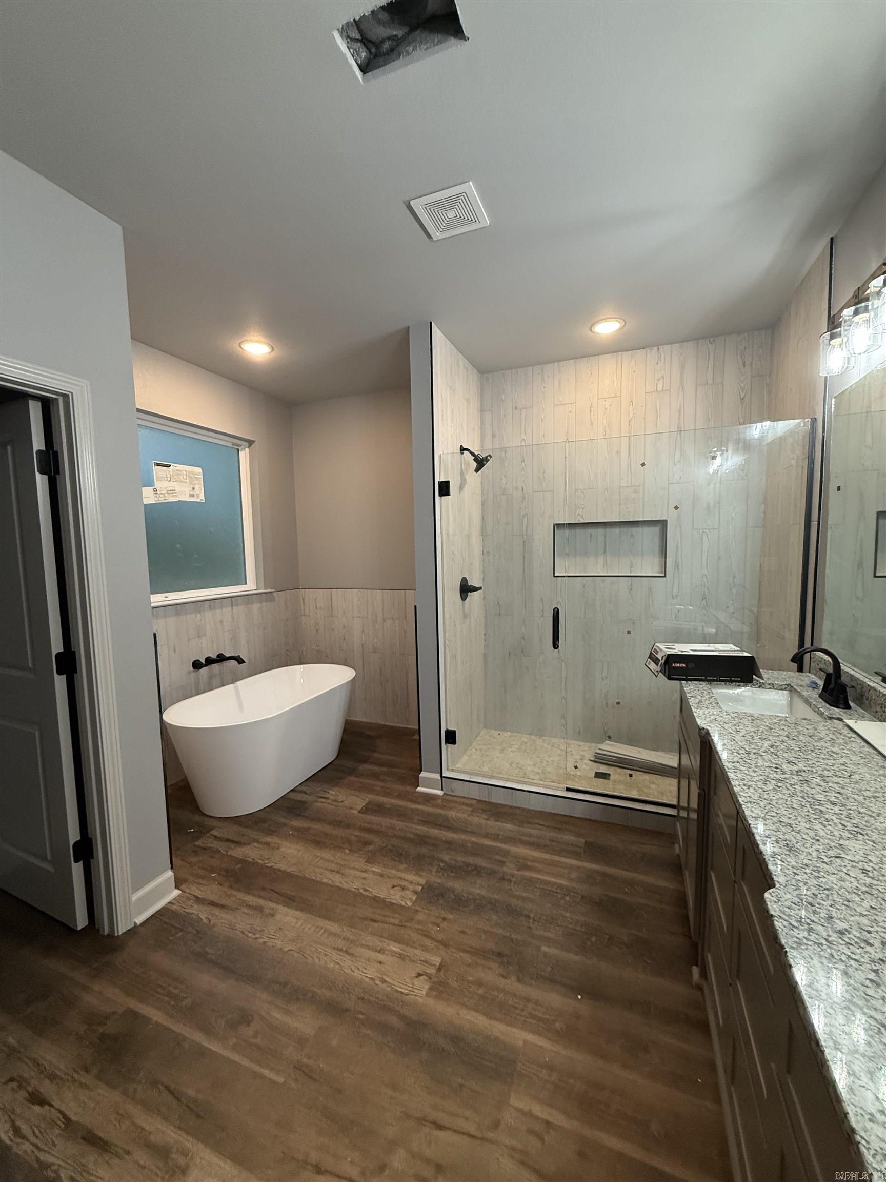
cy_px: 591
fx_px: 478
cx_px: 443
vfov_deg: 102.1
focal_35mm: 14
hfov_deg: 85.7
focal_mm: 2.22
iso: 320
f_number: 2.2
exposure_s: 1/120
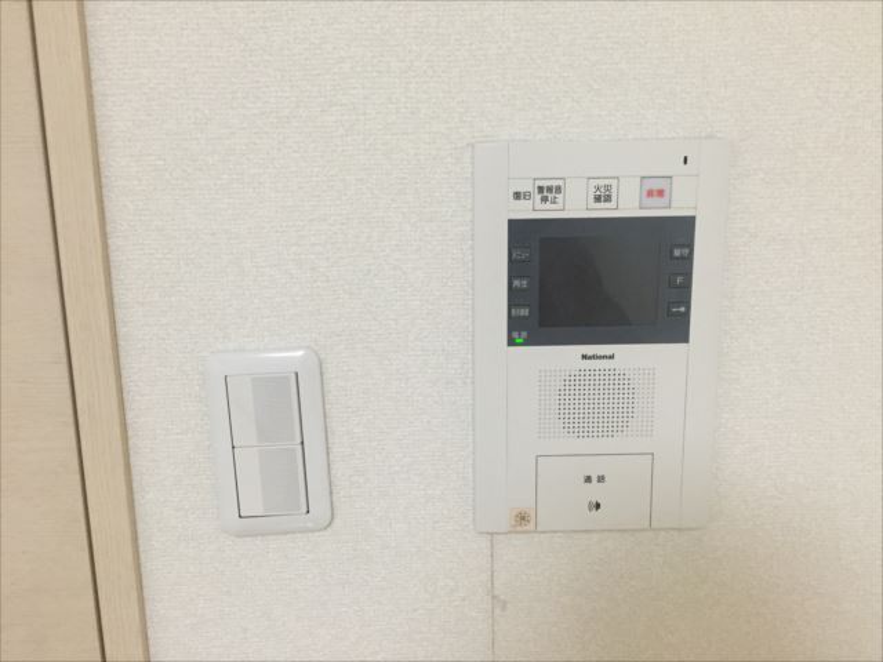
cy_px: 331
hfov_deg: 61.7
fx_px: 740
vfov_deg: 48.2
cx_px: 442
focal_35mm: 29
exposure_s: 1/30
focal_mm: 4.15
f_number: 2.2
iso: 200
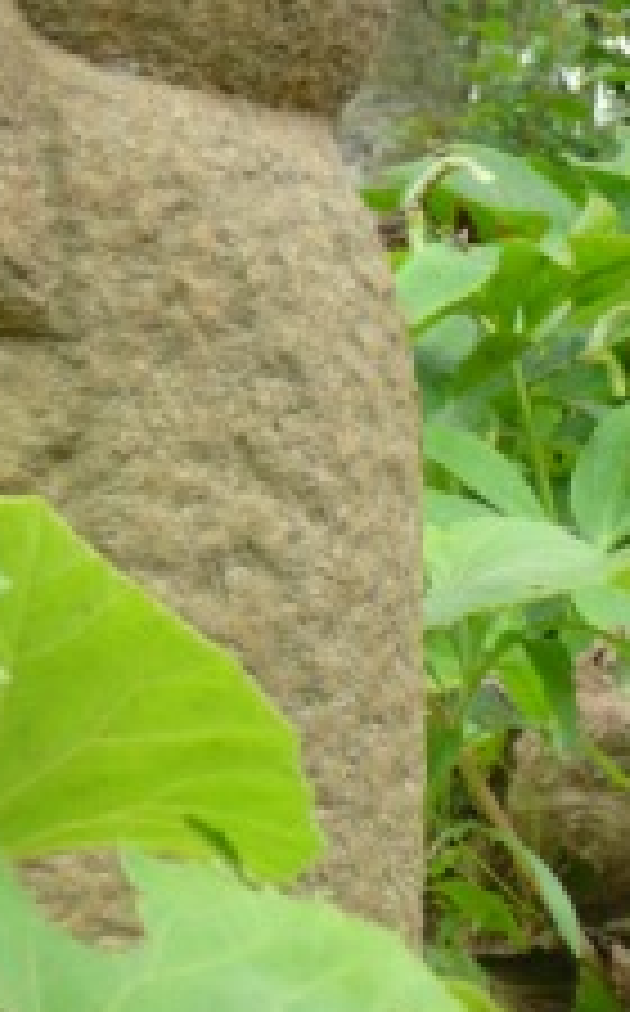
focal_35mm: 184
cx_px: -36
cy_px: 243
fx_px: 5071
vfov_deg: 11.4
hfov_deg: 7.1
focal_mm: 13
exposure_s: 1/40
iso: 80
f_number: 3.8
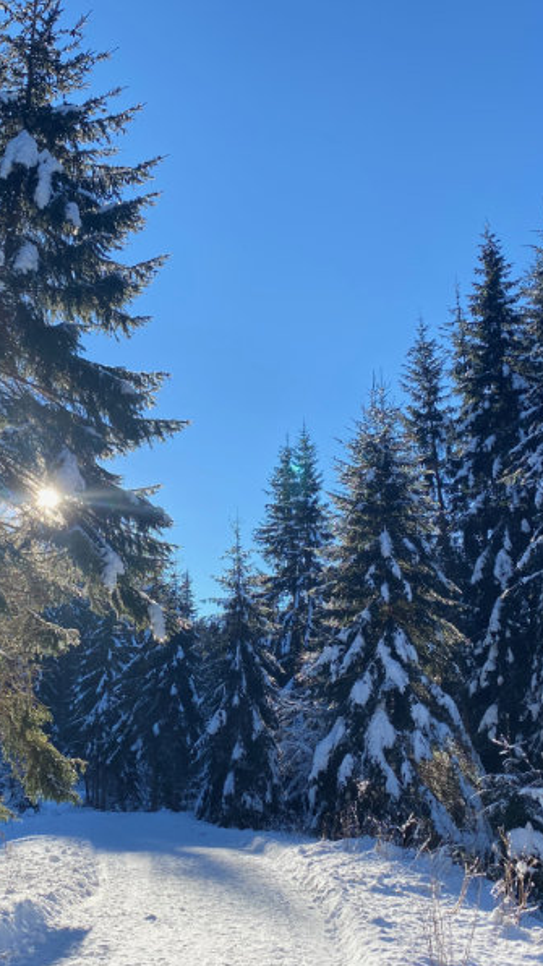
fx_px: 973
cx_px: 173
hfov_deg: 30.9
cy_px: 485
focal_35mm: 38
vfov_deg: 52.8
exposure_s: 1/1585
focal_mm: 4.2
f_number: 1.8
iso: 32
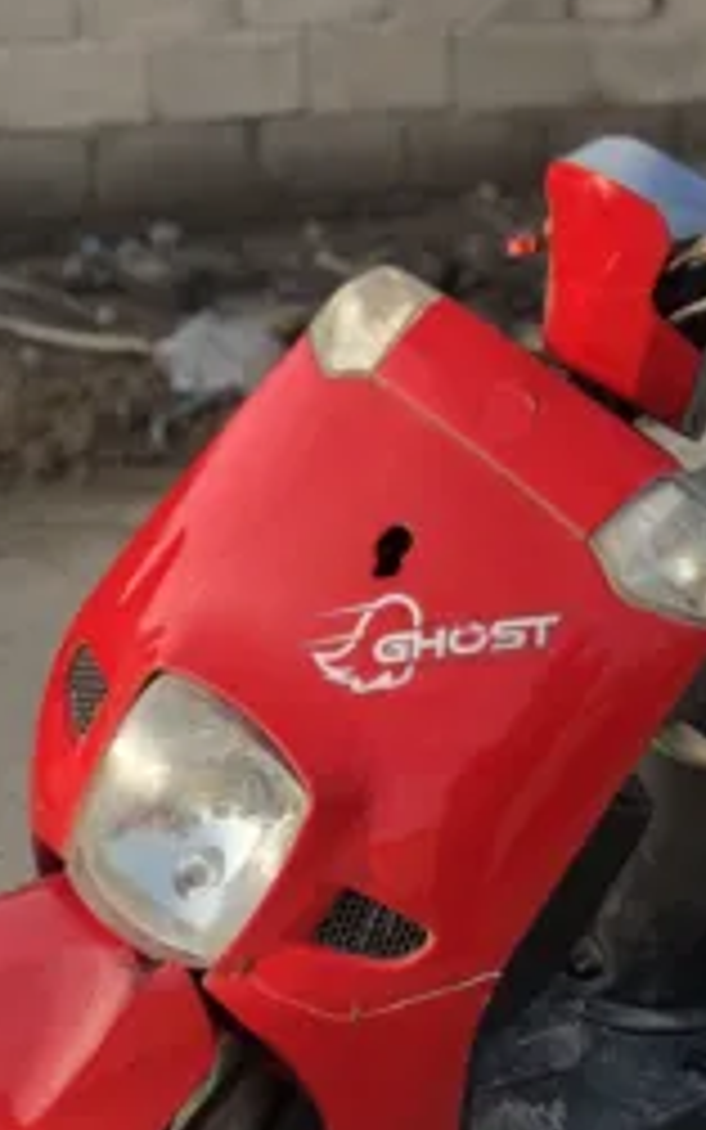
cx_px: 648
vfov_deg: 23.5
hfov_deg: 14.7
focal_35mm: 88
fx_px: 2708
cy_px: 612
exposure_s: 1/177
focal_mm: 6
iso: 16
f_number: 2.4
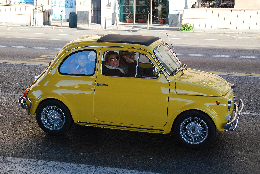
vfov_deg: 23.8
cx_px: 130
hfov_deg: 35.0
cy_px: 87
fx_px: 412
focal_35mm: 57
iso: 400
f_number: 6.3
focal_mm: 38
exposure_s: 1/160
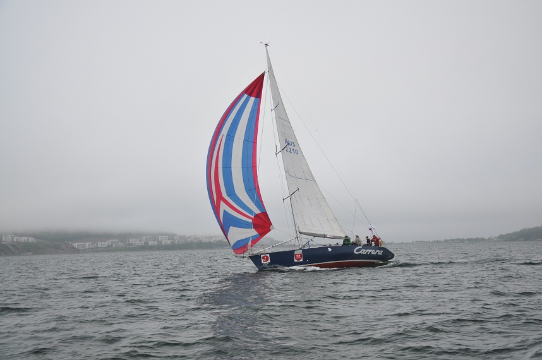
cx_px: 271
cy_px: 180
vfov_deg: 28.0
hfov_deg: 41.2
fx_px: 722
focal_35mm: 48
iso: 400
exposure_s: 1/160
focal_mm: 32
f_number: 6.3
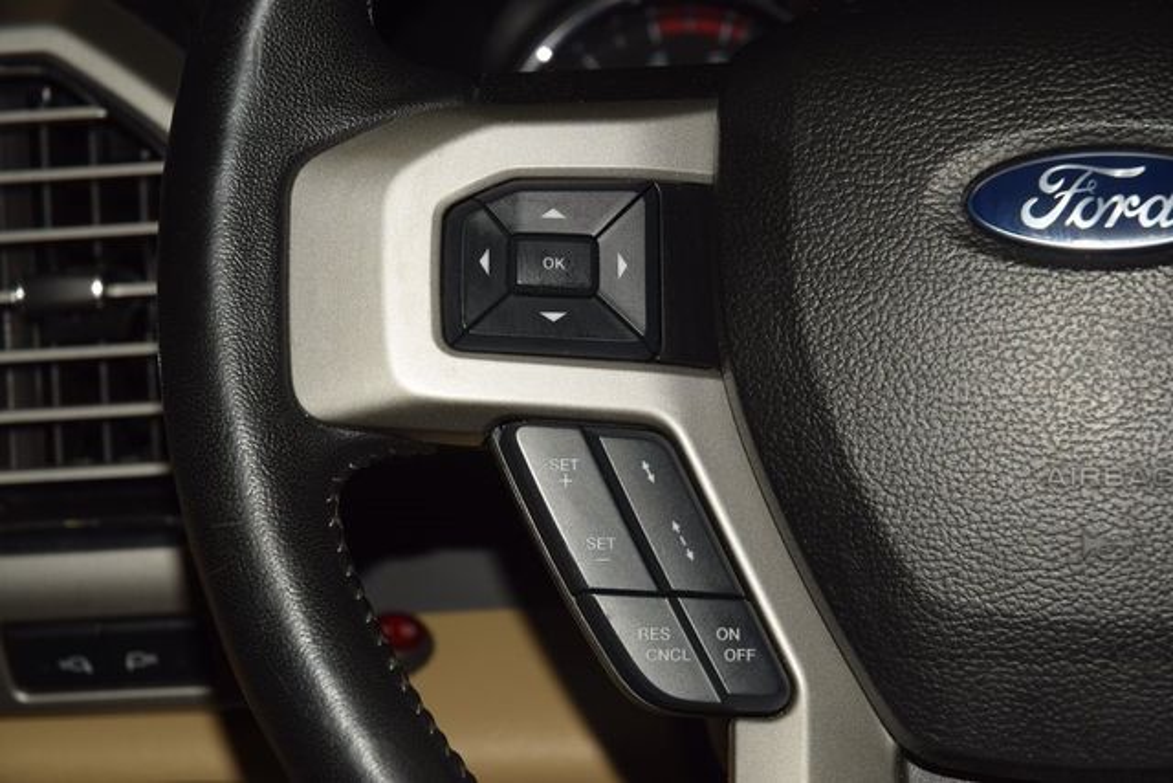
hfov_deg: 19.5
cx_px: 586
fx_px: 3422
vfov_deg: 13.0
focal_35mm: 105
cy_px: 392
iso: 100
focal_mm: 70
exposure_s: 1/125
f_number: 8
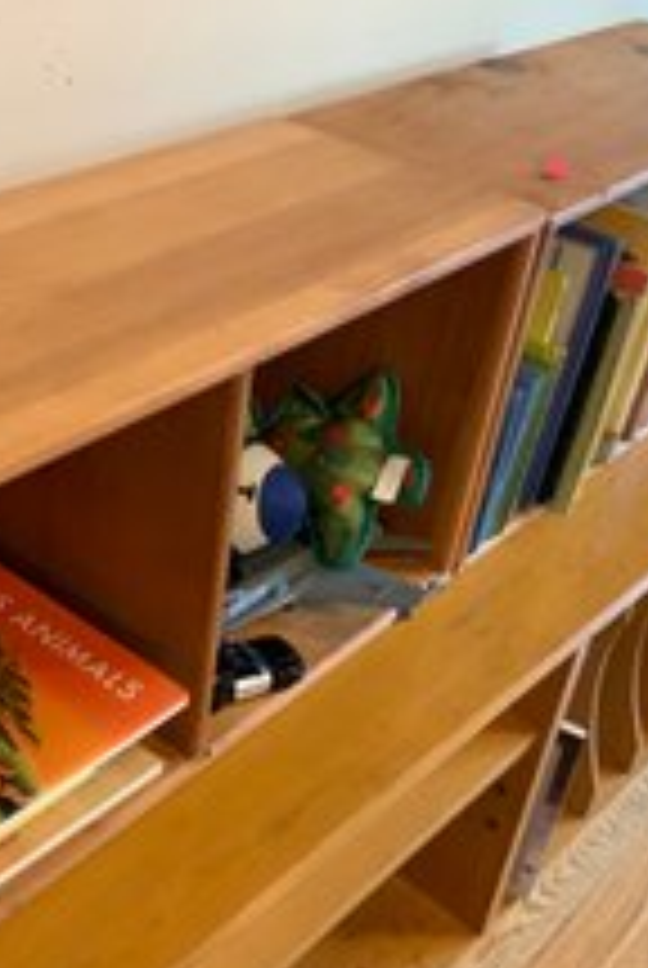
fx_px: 1292
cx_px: 196
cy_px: 561
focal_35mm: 48
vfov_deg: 40.9
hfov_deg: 27.9
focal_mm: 3
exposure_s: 1/40
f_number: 1.8
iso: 200
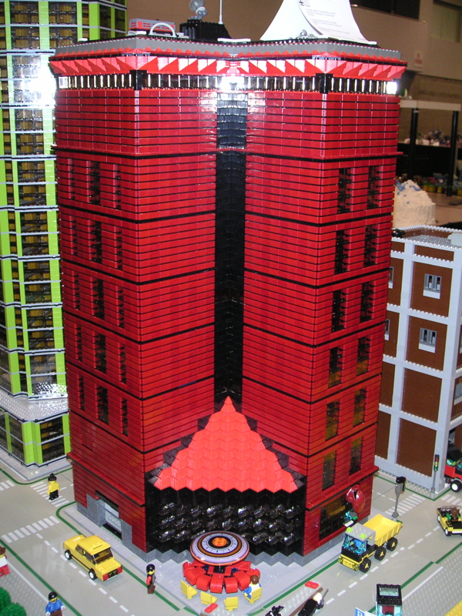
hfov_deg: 37.7
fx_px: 676
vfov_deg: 49.0
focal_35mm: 38
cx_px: 231
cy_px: 308
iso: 160
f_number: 2.8
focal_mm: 6
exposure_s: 1/45
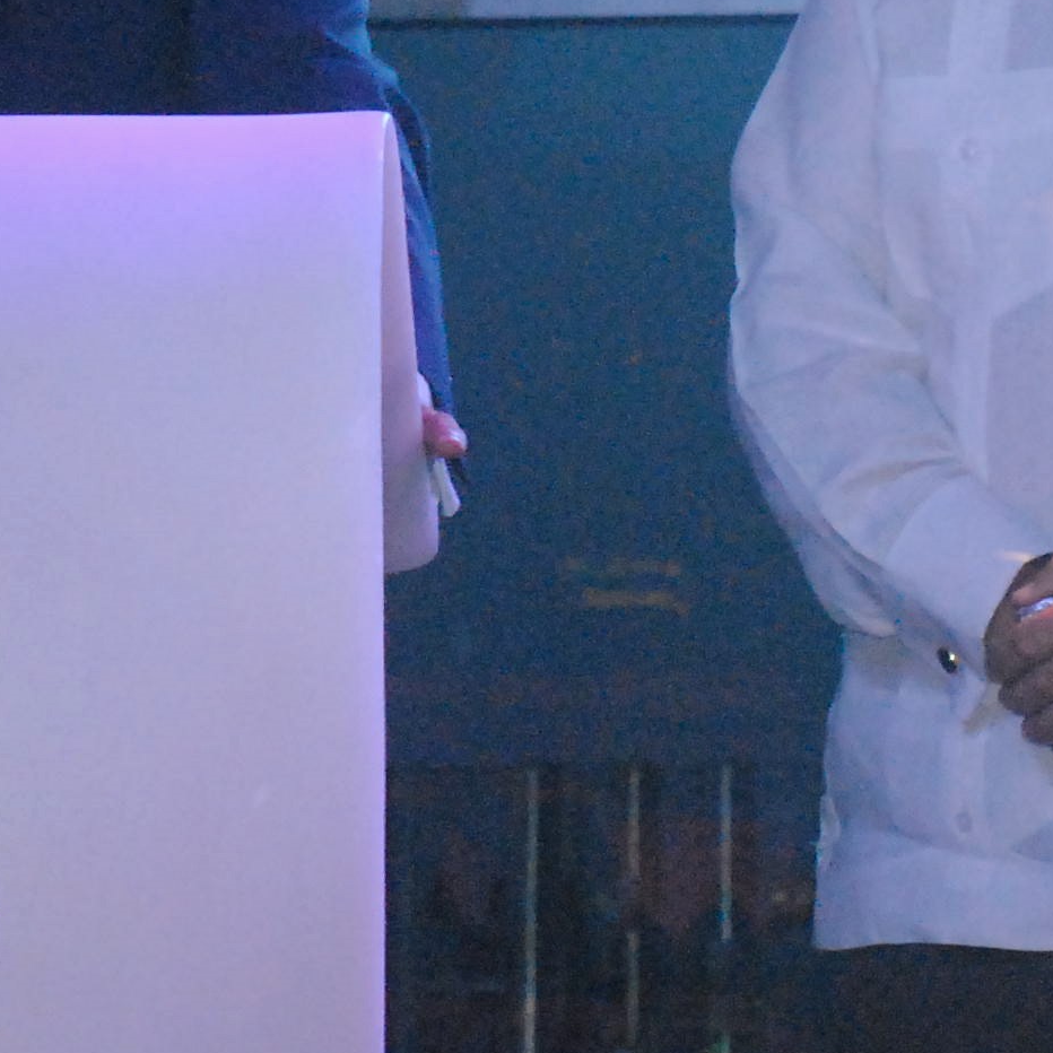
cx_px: 661
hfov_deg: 6.0
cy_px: 247
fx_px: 10041
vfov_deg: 6.0
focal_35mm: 292
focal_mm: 55
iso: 1600
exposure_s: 1/125
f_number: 5.6
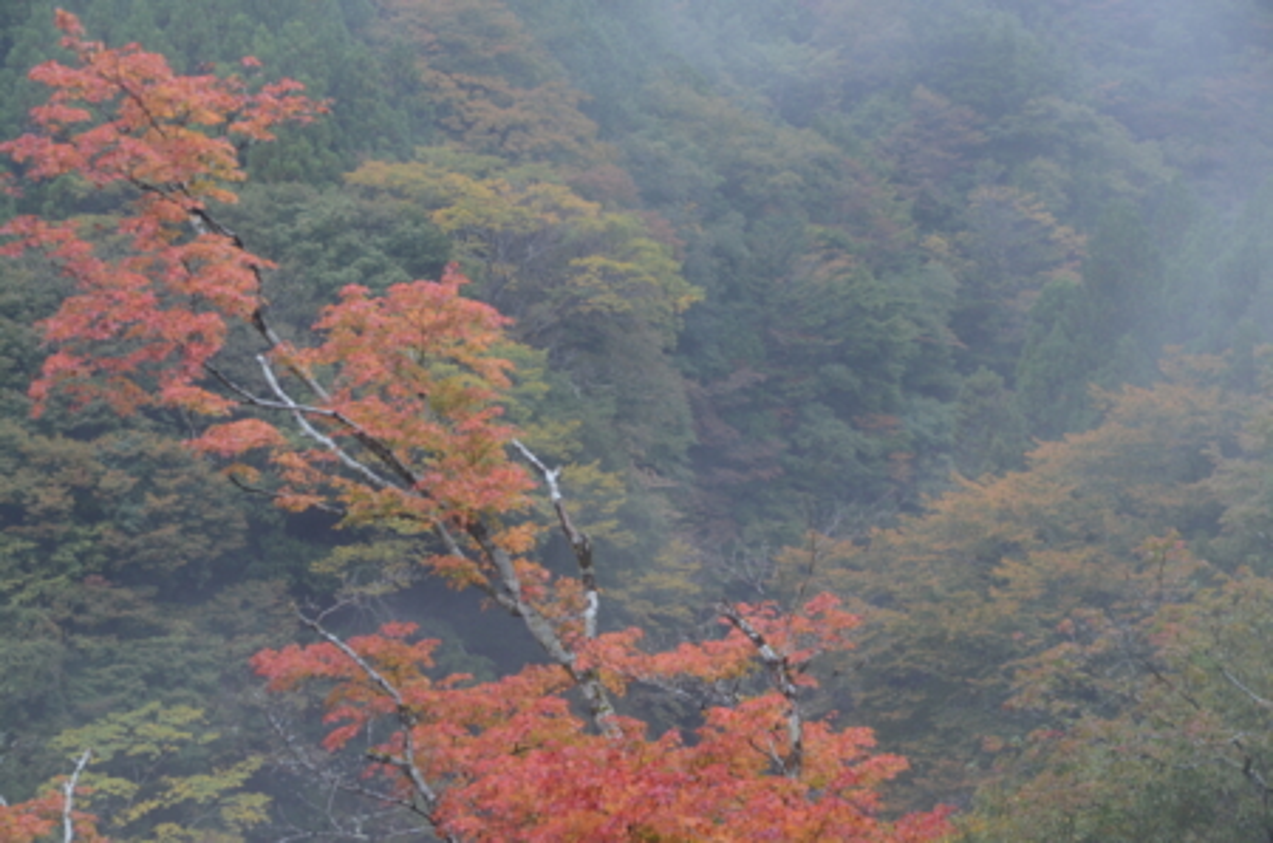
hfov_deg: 24.7
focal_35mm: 82
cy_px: 422
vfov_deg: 16.5
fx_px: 2911
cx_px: 636
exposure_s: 1/125
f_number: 5.6
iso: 800
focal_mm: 55
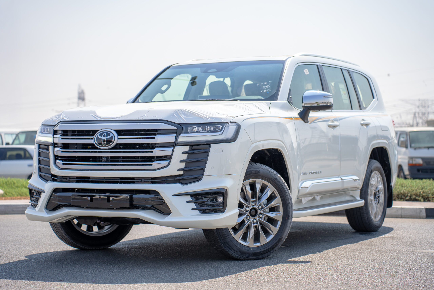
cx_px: 217
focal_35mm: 73
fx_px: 880
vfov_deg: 18.7
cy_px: 145
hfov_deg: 27.7
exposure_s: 1/1500
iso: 100
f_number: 2.8
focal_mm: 73
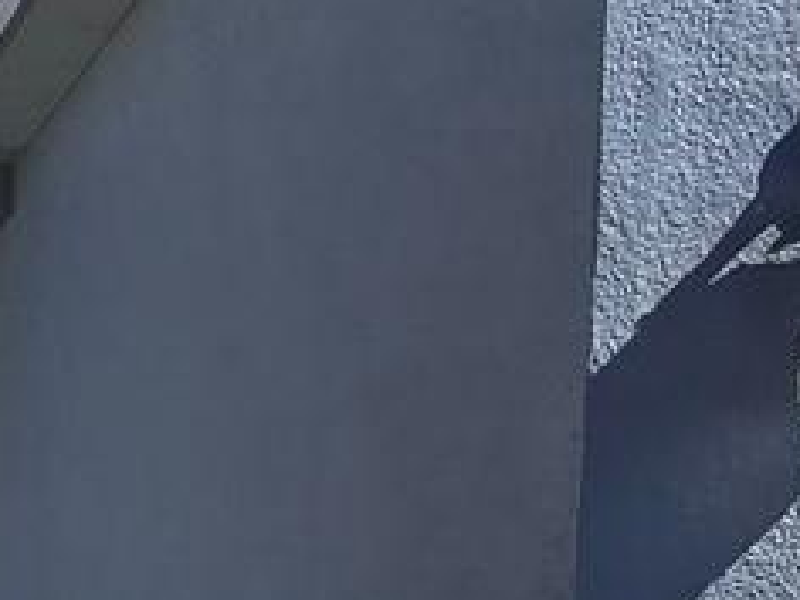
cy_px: 942
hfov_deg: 18.3
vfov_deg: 15.3
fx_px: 2034
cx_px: -569
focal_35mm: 88
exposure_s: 1/3988
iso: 50
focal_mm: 2.2
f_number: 2.2
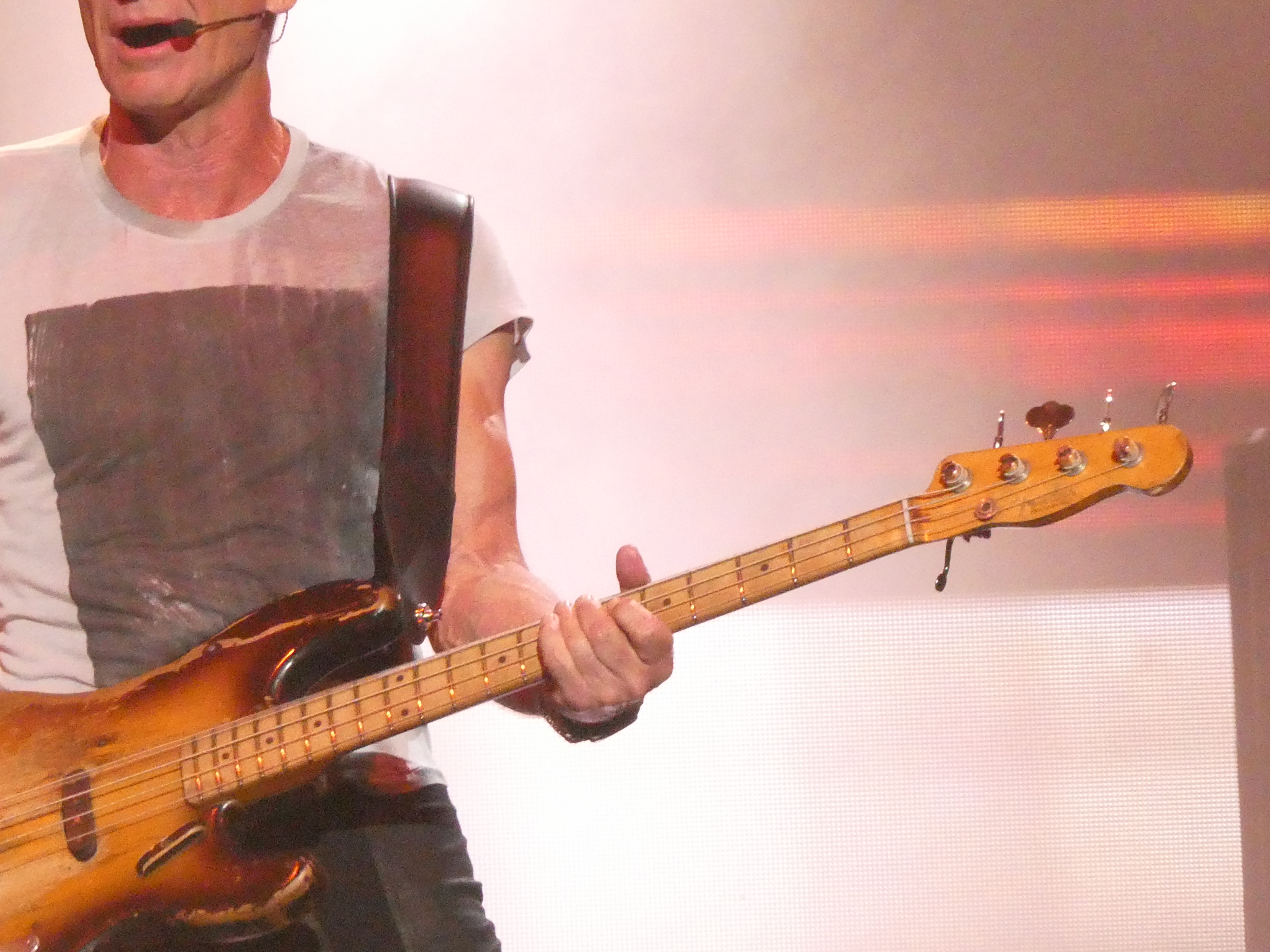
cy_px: 449
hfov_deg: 3.7
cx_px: 433
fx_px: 19922
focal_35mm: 543
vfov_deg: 2.7
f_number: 6
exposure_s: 1/80
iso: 1600
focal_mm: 62.1
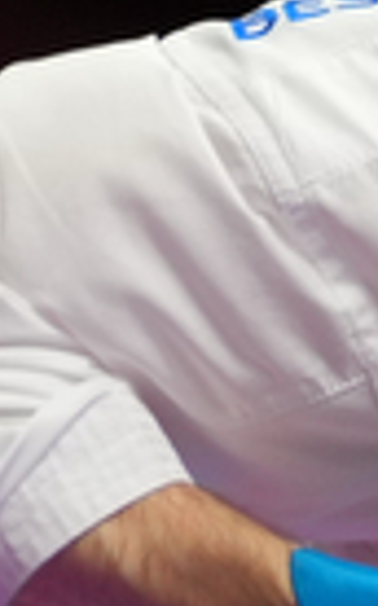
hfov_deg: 0.6
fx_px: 39047
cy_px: 2112
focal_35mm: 2364
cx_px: 1222
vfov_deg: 0.9
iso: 500
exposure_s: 1/1000
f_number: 2.8
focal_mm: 200
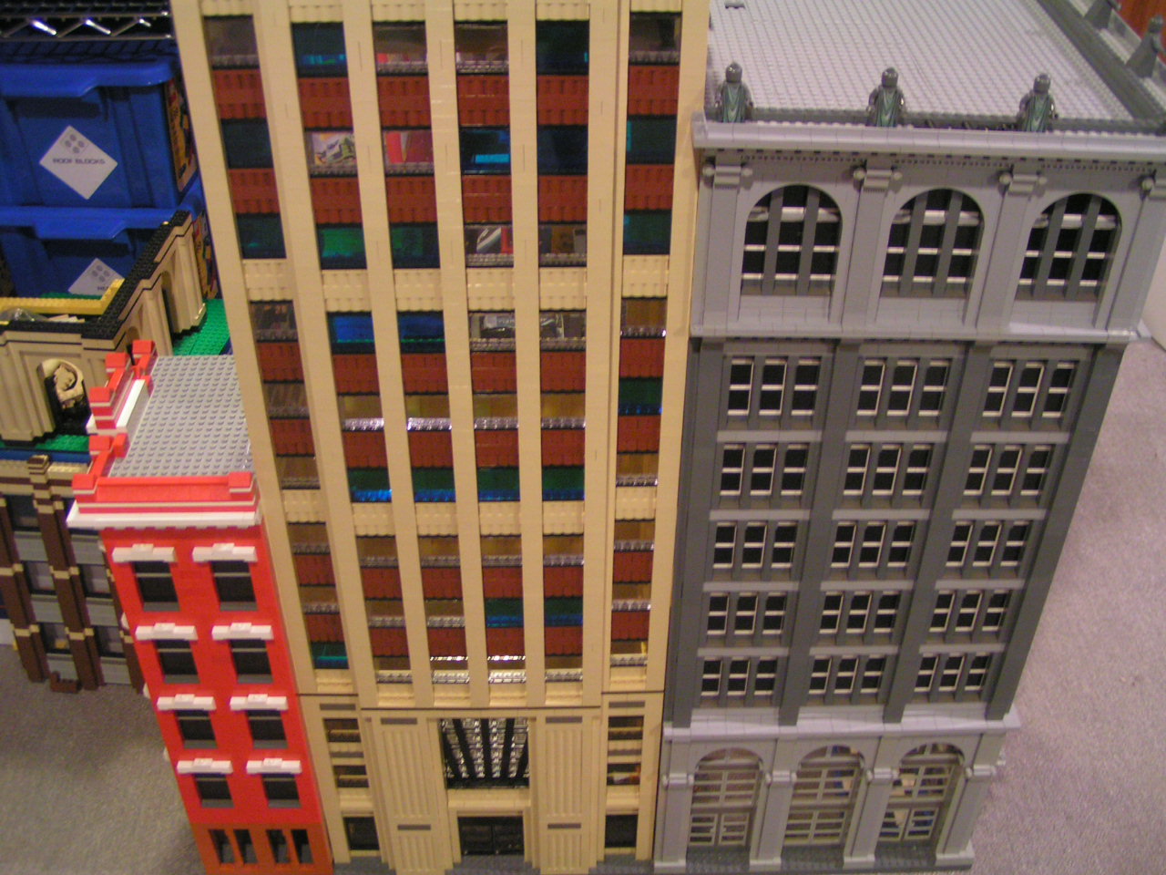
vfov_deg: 37.7
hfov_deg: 49.0
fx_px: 1280
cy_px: 438
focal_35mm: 38
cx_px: 583
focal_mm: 5.8
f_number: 2.8
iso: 200
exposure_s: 1/4
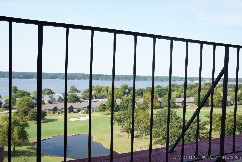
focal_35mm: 30
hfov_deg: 61.8
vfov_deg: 43.5
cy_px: 81
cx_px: 121
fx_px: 202
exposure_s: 1/100
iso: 160
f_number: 10
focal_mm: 30.1
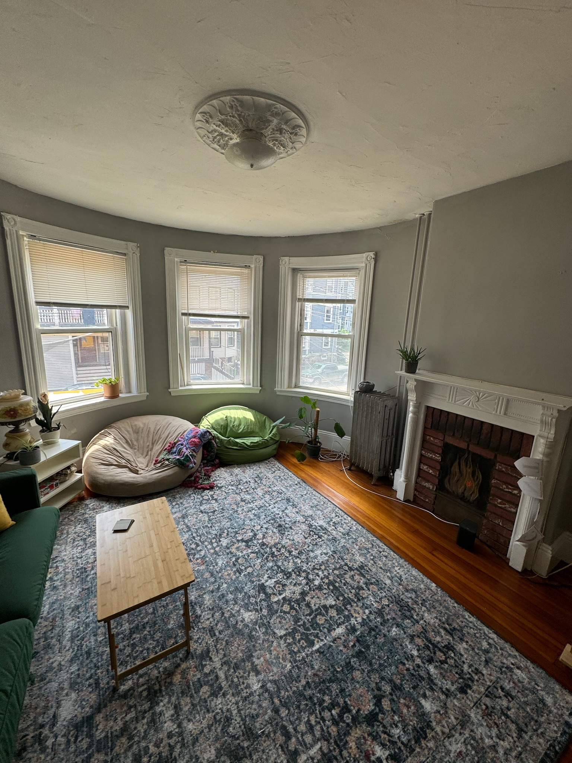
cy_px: 382
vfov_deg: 102.1
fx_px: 308
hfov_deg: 85.7
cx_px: 286
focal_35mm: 14
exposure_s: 1/99
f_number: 2.2
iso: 40
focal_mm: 2.22
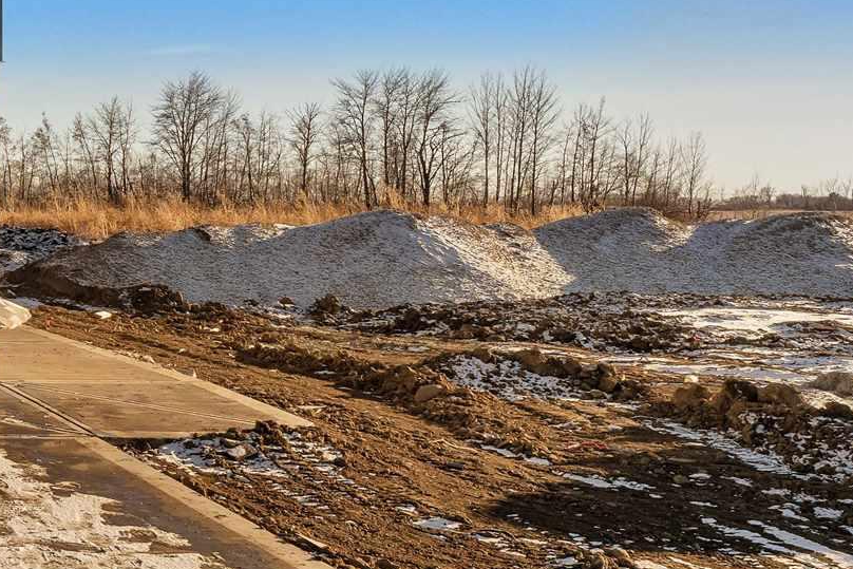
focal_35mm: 58
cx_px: -499
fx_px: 1378
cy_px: 178
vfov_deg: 23.2
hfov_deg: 24.5
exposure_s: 1/640
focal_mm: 15.3
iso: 200
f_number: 8
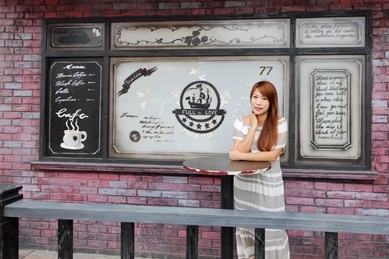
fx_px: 302
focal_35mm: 28
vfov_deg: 46.2
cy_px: 111
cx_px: 226
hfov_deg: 65.1
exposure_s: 1/60
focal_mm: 8.8
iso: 125
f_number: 2.8
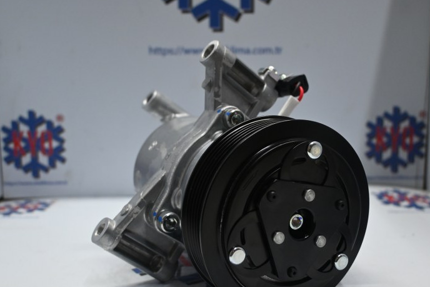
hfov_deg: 44.9
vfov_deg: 30.8
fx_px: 521
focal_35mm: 44
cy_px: 153
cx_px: 218
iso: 1000
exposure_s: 1/125
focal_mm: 25
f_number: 4.2
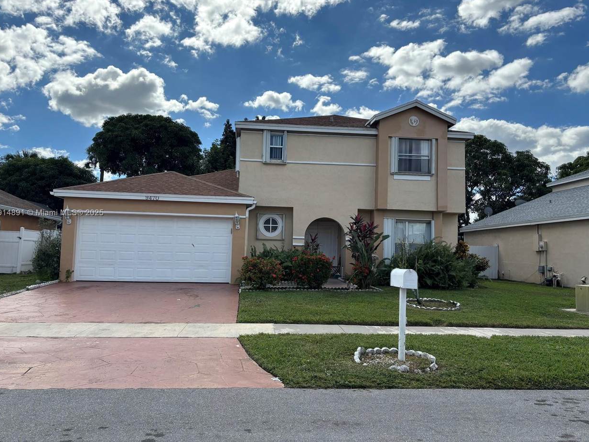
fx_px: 459
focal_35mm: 27
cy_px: 213
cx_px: 287
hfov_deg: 65.3
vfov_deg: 51.3
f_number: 1.6
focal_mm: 5.96
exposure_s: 1/3205
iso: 50
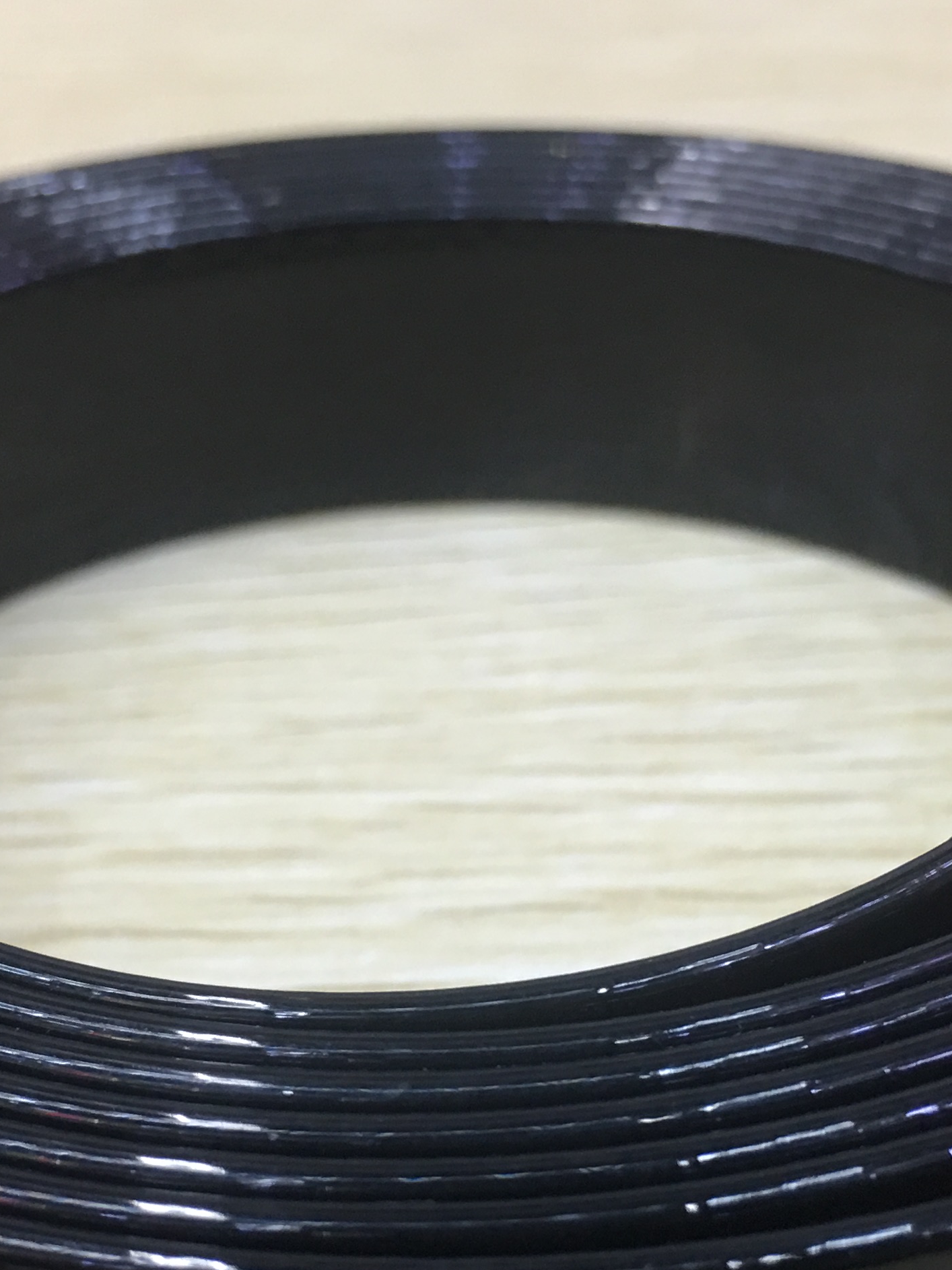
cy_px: 932
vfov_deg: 30.7
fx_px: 2274
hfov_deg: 23.6
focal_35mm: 62
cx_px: 455
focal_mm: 4.15
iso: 64
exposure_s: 1/17
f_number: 2.2
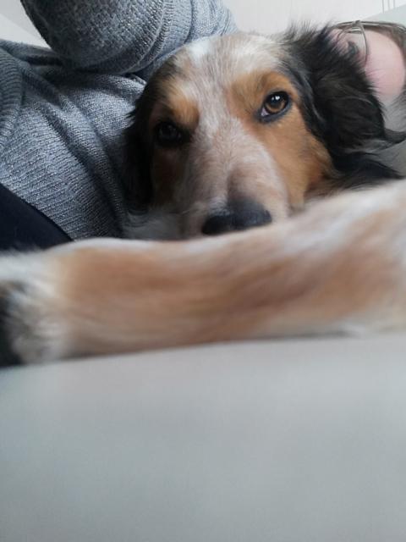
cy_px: 271
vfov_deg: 65.3
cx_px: 203
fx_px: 422
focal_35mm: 27
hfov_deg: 51.4
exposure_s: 1/33.3
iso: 160
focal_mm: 3.6
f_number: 2
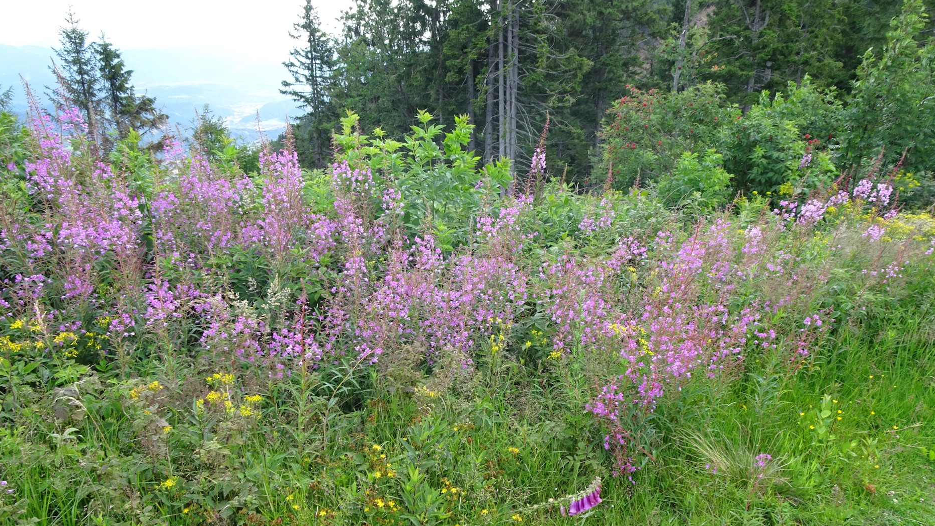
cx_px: 474
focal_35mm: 27
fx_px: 669
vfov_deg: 42.6
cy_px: 326
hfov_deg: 69.9
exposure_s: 1/125
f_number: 3.5
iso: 80
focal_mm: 4.1
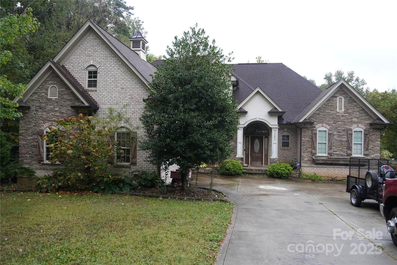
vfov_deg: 47.9
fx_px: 298
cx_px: 198
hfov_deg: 67.4
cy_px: 132
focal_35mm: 27
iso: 500
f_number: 4
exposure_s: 1/160
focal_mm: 18
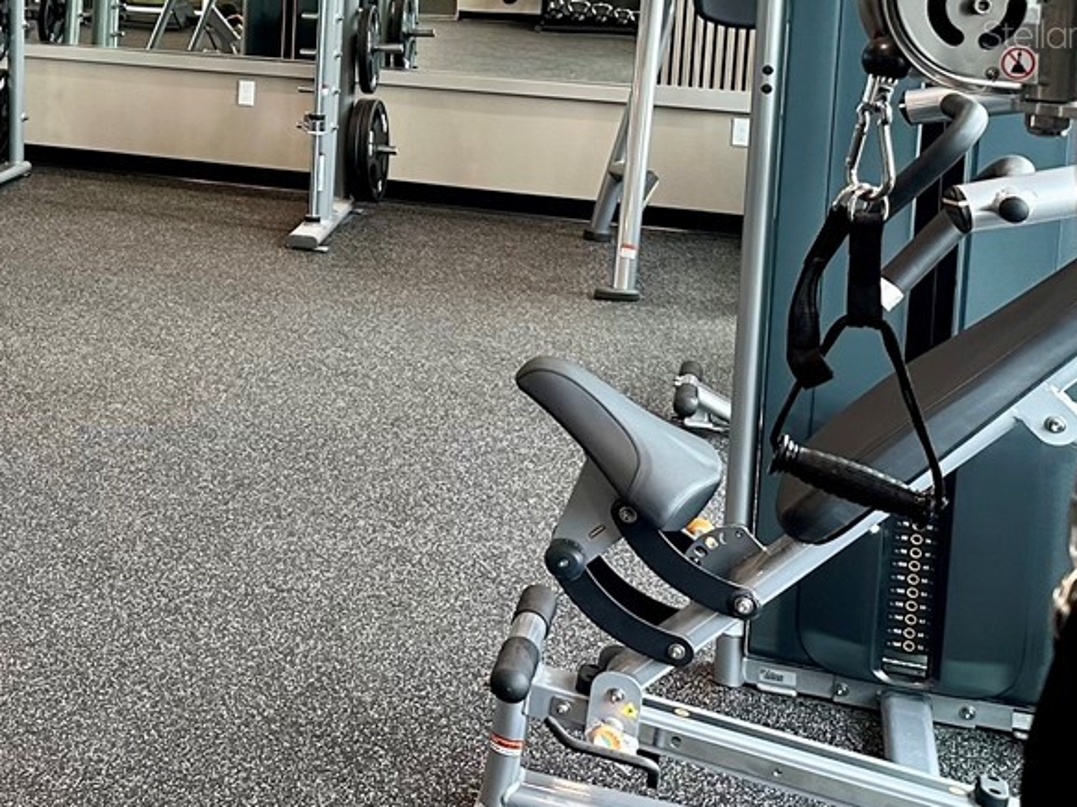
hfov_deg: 25.3
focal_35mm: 66
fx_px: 2053
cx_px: -324
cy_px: 33
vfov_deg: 21.6
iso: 125
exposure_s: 1/120
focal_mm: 6.86
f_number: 1.78
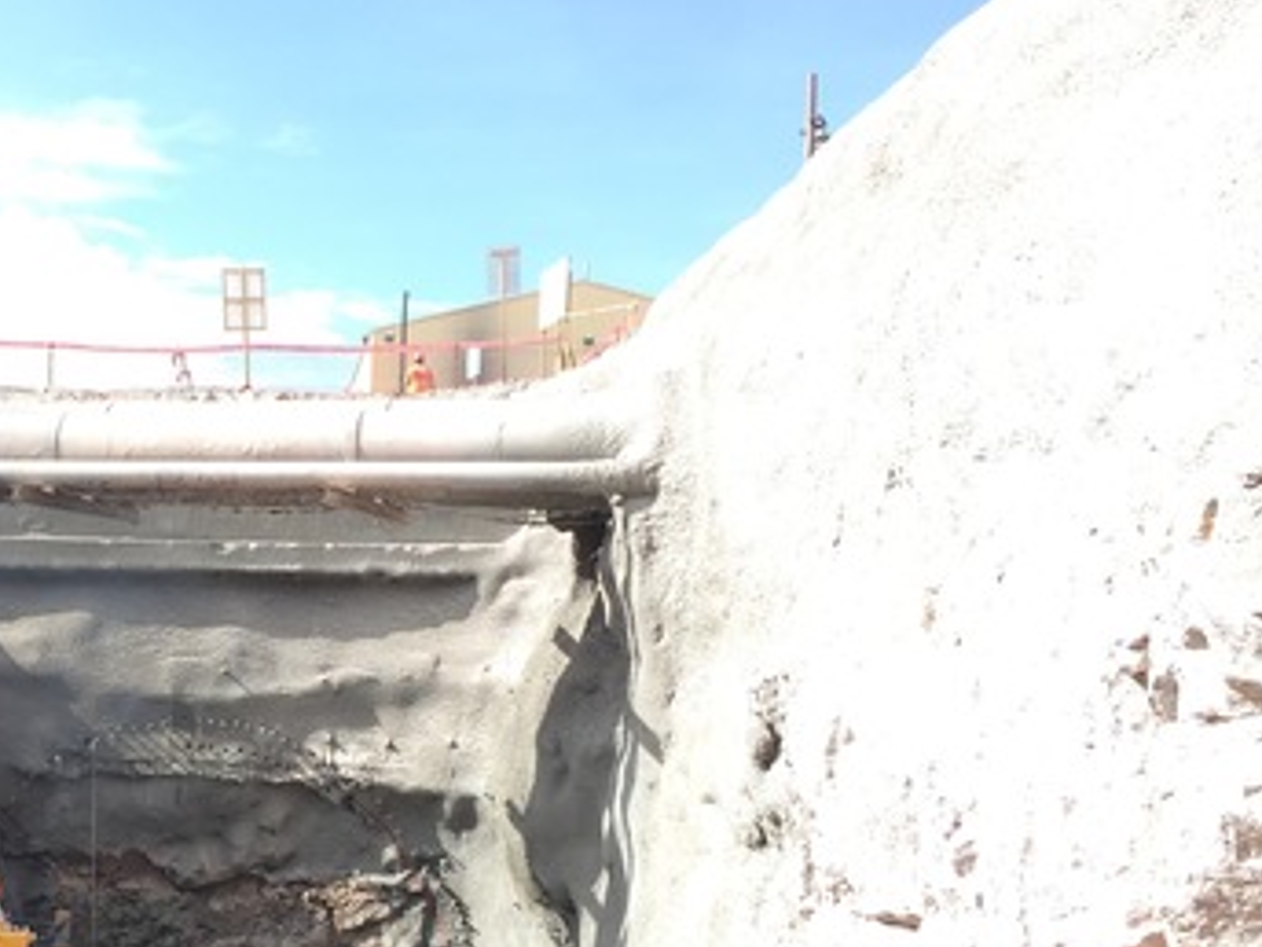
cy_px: 745
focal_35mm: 54
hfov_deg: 33.5
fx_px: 1969
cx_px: 99
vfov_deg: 26.6
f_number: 2.2
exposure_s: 1/618
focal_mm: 4.15
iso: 32
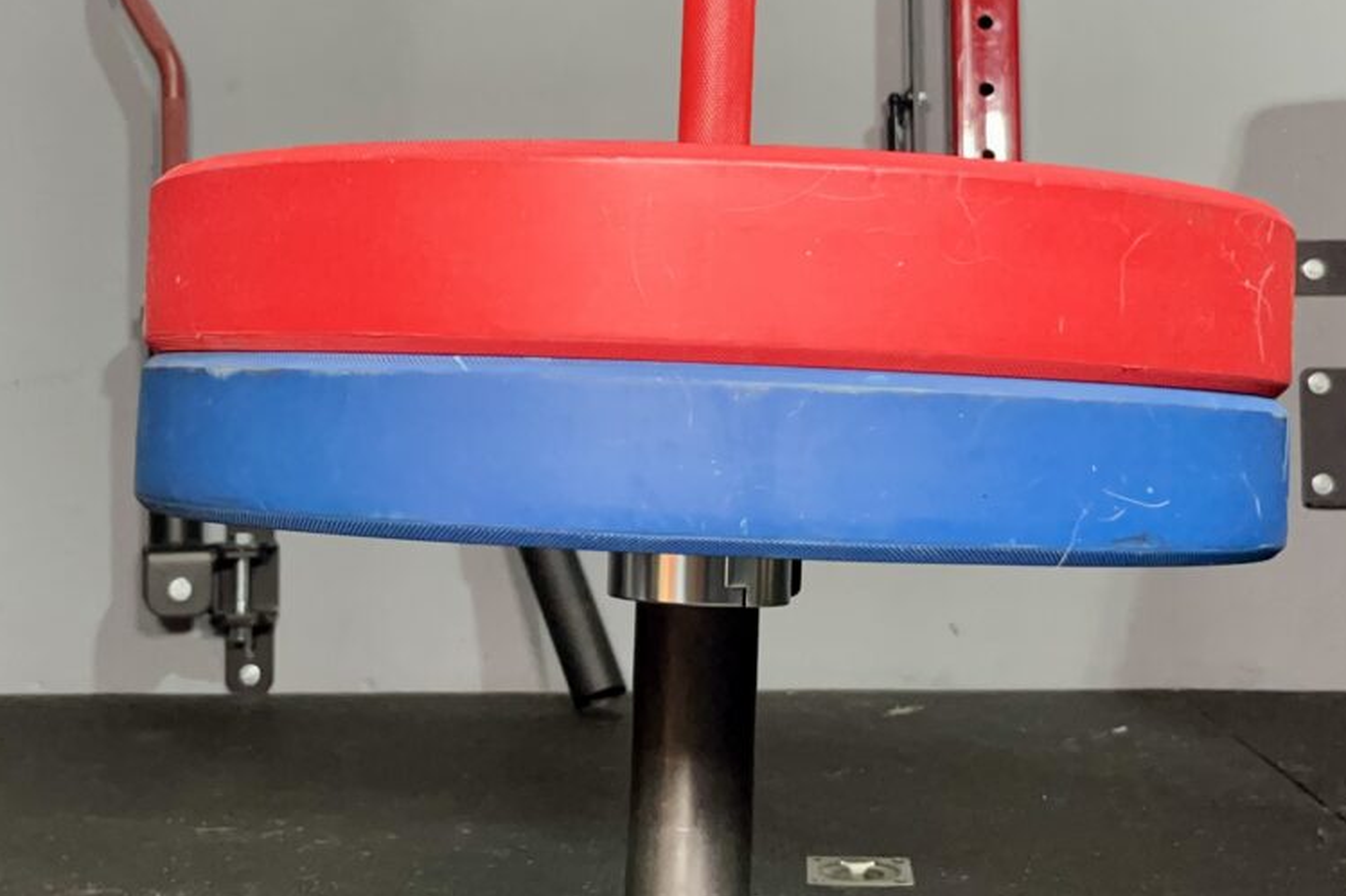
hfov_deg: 51.9
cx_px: 685
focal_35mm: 37
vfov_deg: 35.9
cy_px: 465
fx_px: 1383
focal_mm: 5.1
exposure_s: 1/60
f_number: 1.6
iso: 500
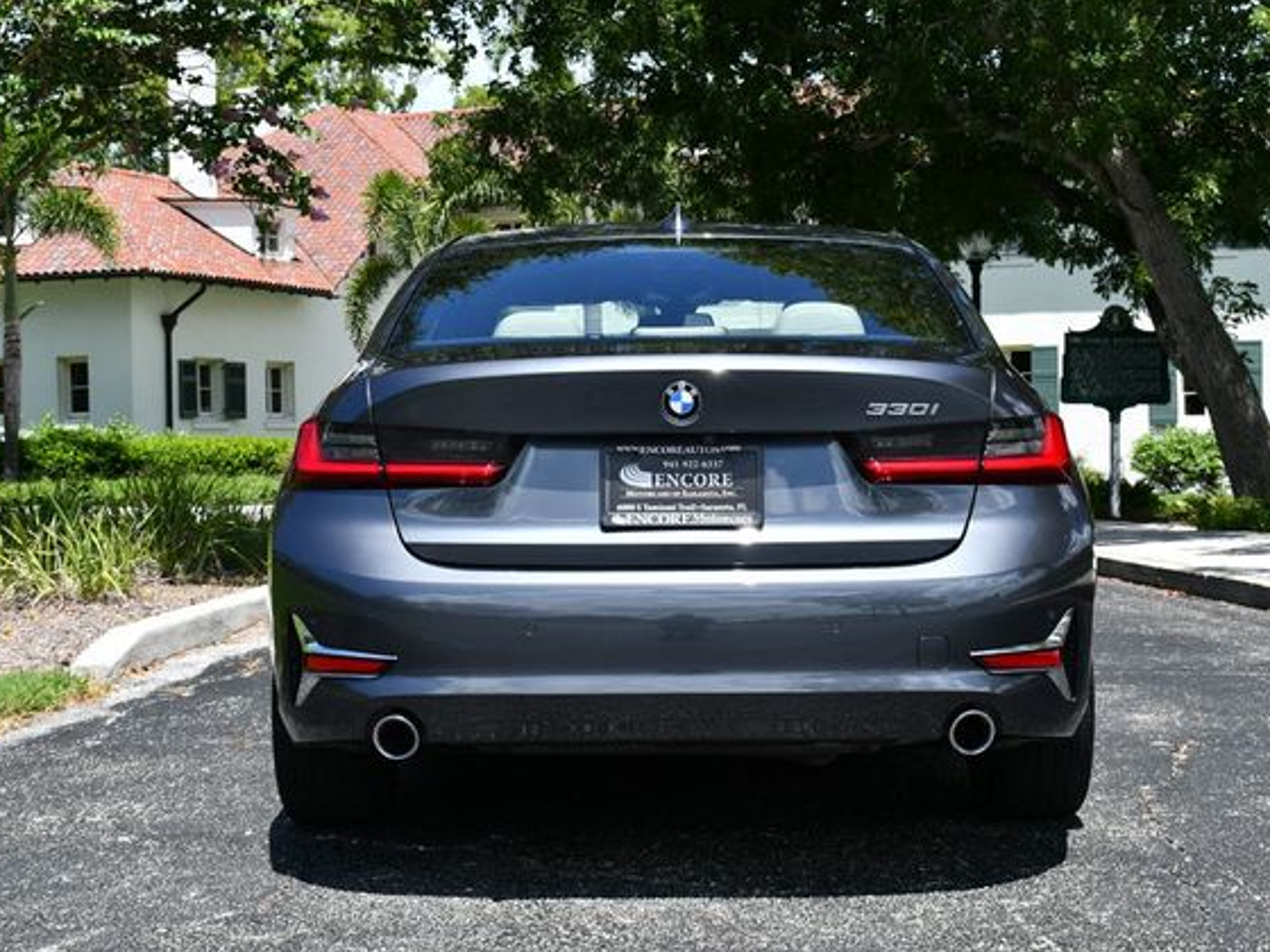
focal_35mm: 66
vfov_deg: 22.3
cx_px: 658
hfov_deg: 29.4
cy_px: 474
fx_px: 2421
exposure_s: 1/250
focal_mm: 30
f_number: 8
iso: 110
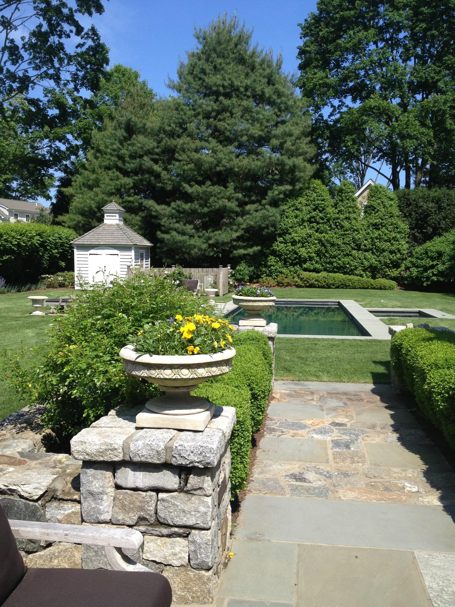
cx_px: 228
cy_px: 304
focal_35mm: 35
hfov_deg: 40.7
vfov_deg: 52.6
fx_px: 613
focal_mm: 4.28
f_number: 2.4
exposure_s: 1/1151
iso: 50
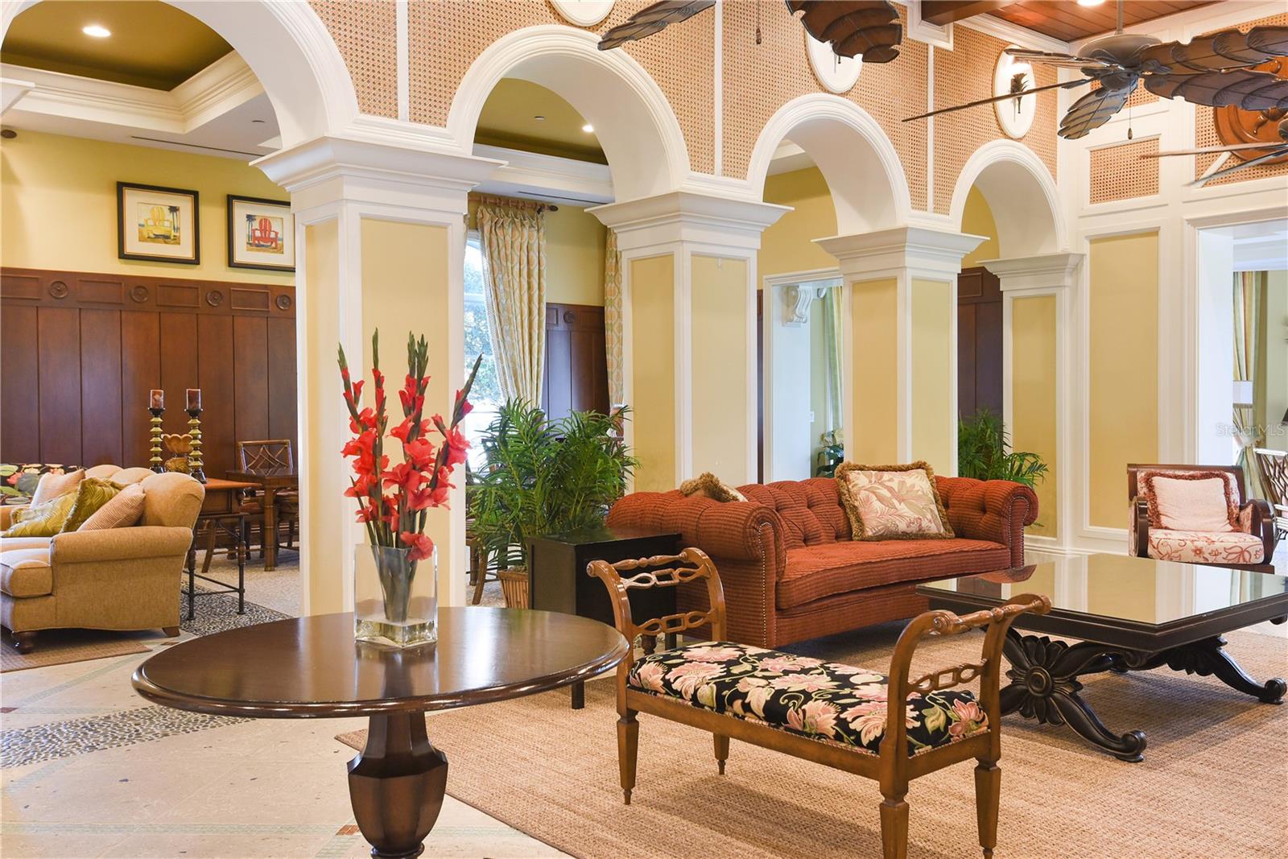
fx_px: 1038
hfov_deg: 63.7
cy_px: 430
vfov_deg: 45.0
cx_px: 644
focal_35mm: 29
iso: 800
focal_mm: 29
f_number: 8
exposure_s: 1/13
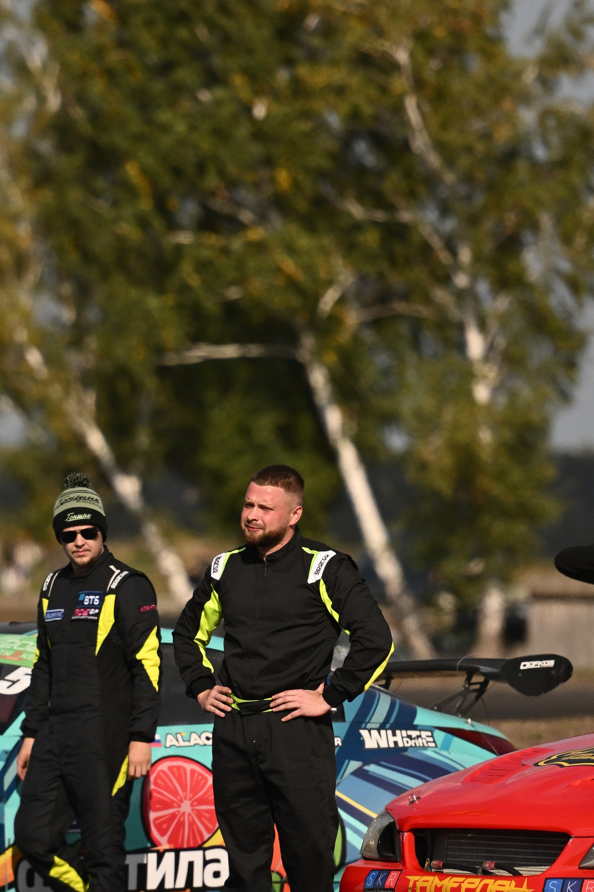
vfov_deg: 4.5
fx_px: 11237
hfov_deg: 3.0
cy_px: 473
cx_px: 284
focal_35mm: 454
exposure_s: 1/32000
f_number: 2.8
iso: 900
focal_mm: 195
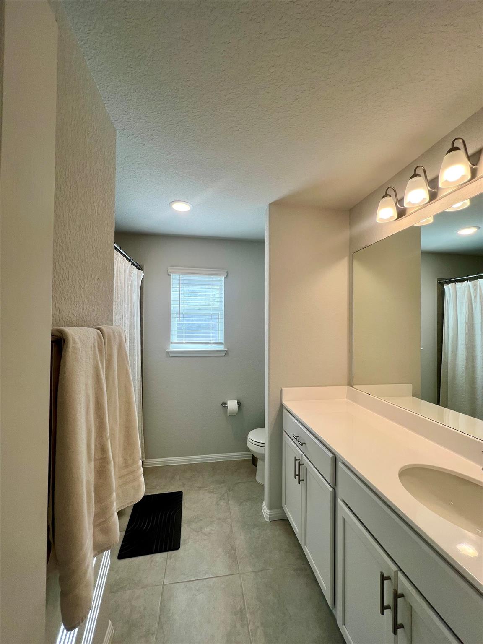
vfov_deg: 106.2
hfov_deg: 89.9
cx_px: 242
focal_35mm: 13
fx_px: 242
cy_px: 322
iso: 32
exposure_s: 1/120
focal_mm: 1.57
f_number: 1.8
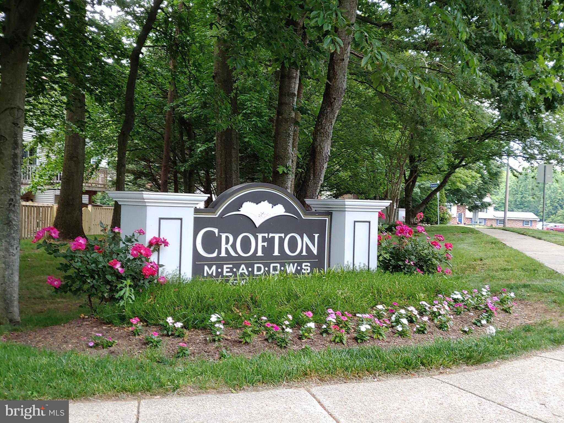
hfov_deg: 38.2
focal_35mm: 50
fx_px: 815
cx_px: 282
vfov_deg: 29.1
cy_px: 212
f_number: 2.4
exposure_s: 1/40
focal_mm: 5.88
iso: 50
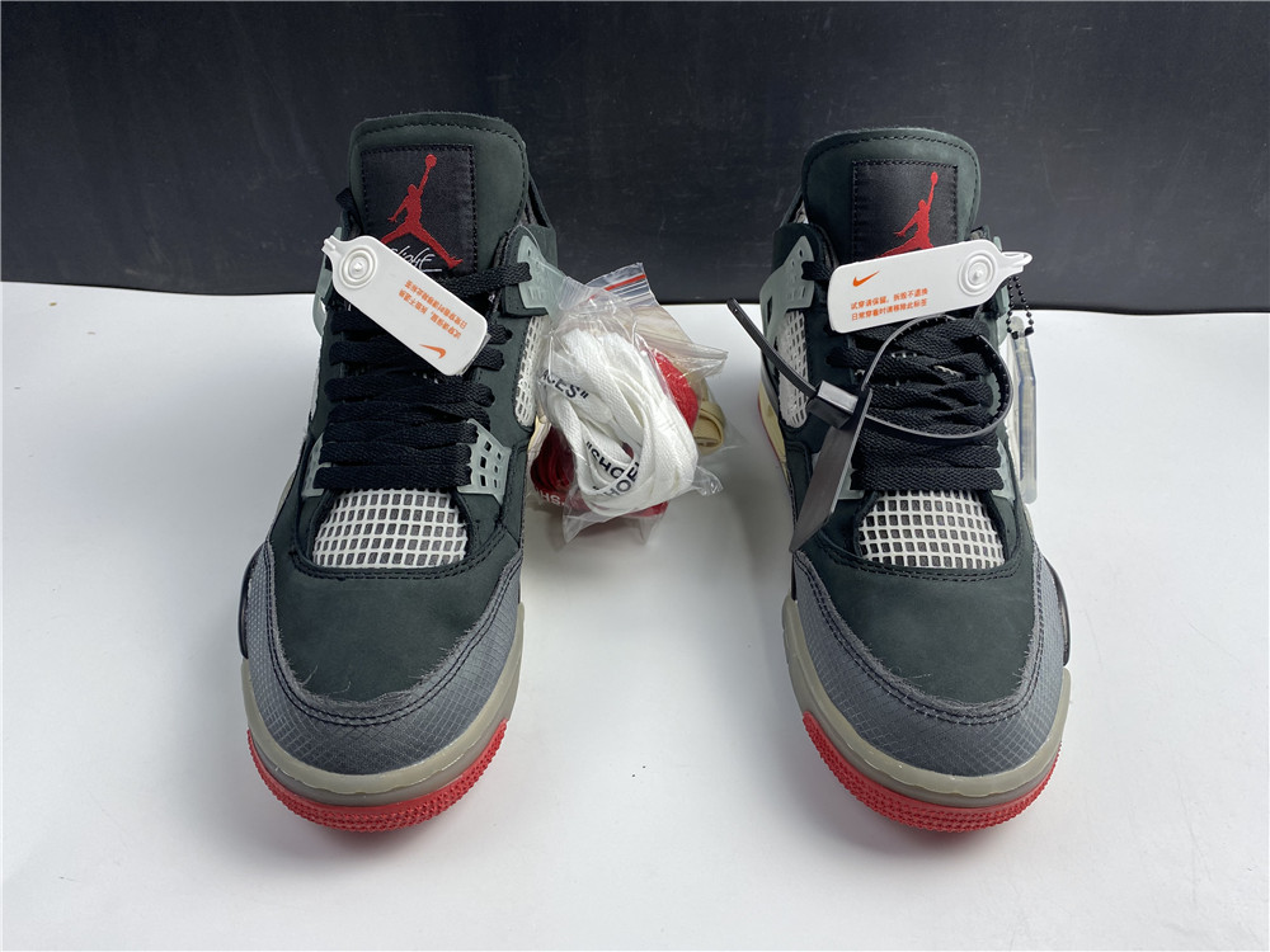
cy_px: 476
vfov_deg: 53.1
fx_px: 954
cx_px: 635
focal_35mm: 26
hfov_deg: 67.3
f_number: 1.8
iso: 50
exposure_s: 1/100
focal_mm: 4.25
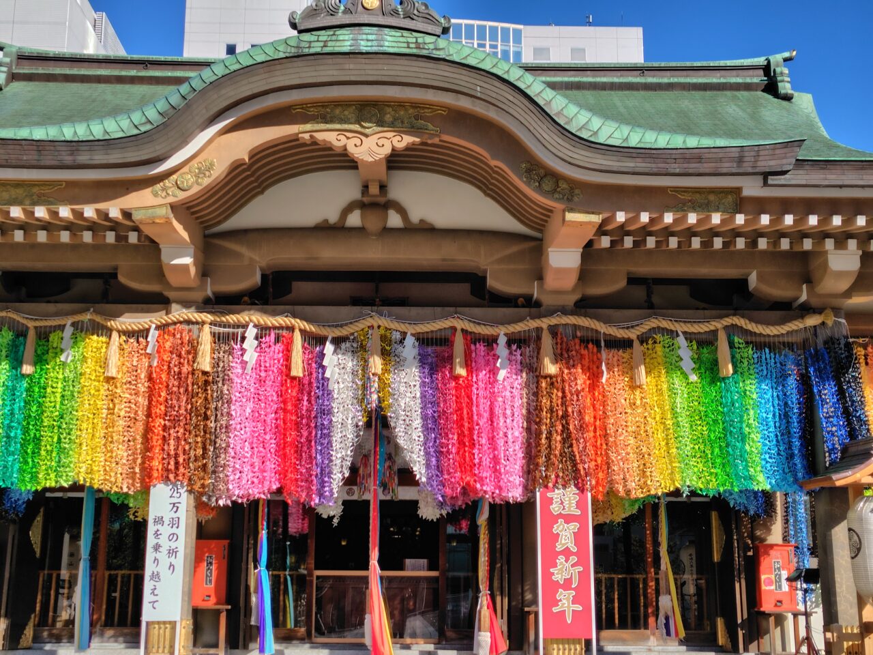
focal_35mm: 23
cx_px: 436
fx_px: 580
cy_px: 328
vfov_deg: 58.9
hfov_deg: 73.9
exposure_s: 1/1689
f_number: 1.9
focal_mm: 5.6
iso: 50
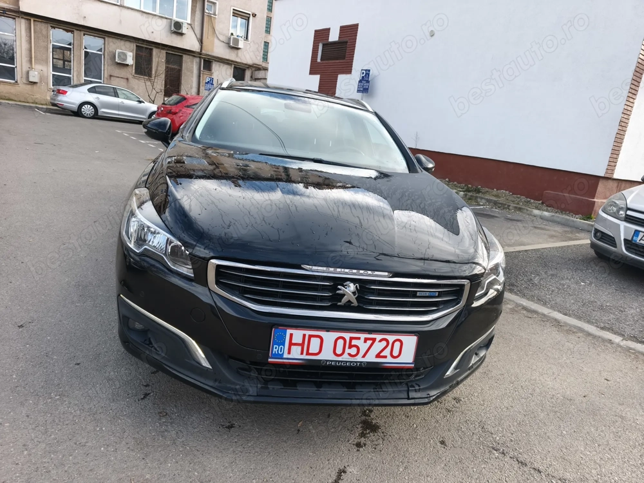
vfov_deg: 58.9
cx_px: 322
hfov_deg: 73.9
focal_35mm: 23
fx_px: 428
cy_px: 242
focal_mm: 6.57
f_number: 1.6
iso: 50
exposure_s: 1/227
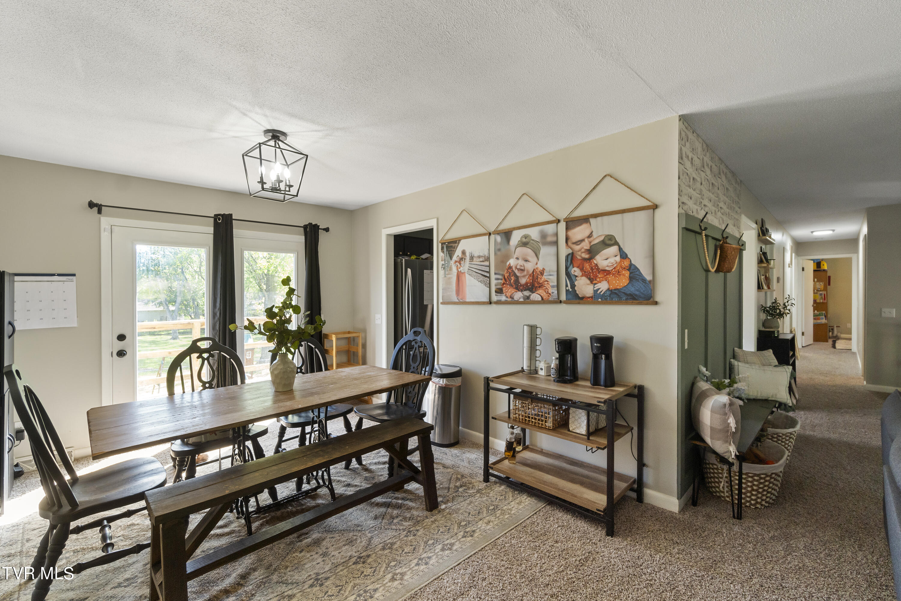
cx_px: 450
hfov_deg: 100.4
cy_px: 300
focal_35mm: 15
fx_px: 375
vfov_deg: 77.3
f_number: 9
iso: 400
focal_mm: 10
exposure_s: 1/20
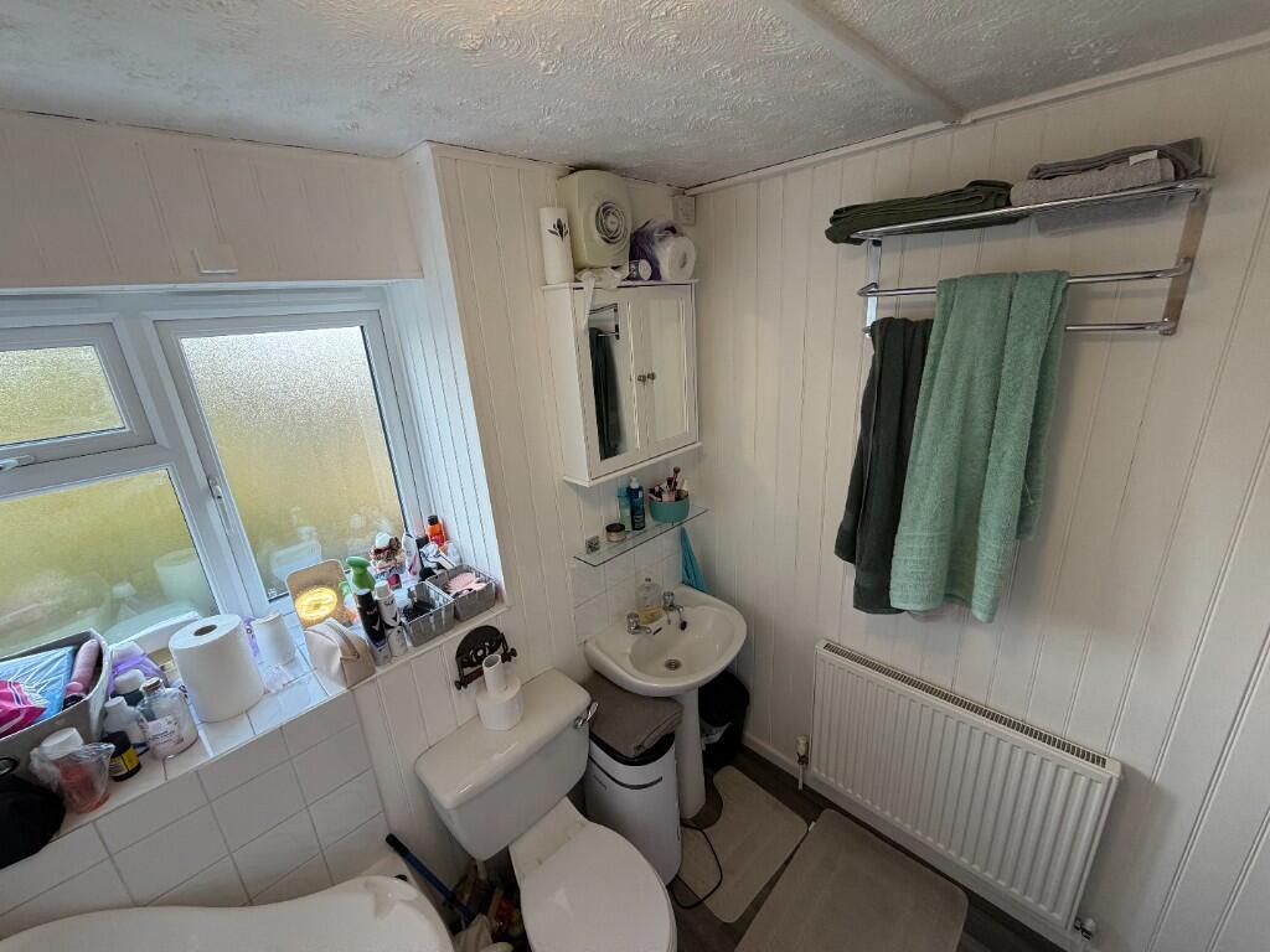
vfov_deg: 85.7
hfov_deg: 102.1
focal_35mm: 14
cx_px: 635
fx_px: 514
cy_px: 476
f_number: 2.2
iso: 160
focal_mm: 2.22
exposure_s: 1/100
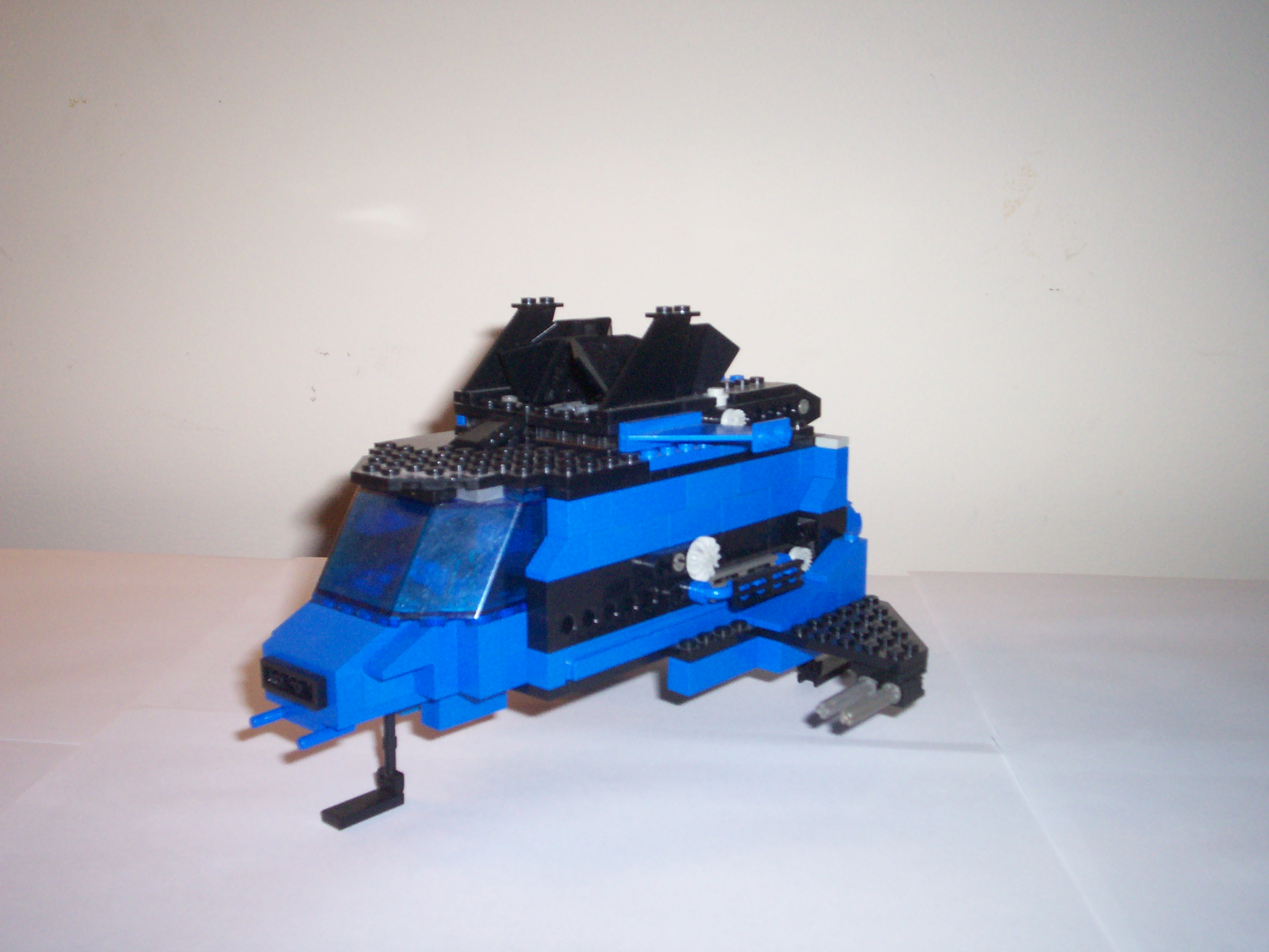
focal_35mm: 36
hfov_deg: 51.4
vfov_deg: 39.7
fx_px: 1320
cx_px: 634
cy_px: 476
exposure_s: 1/64
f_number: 4.5
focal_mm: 5.9
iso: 140
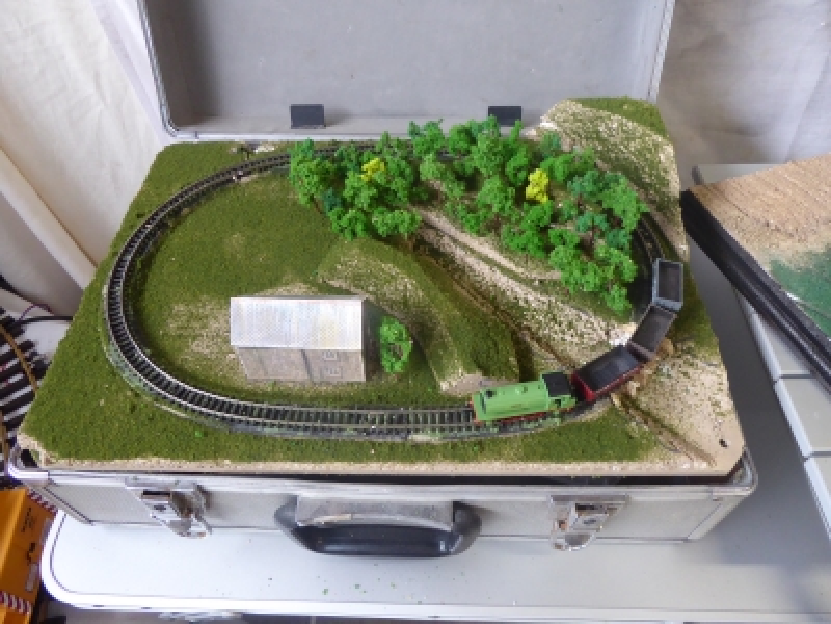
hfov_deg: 69.4
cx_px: 416
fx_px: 600
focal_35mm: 25
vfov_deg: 54.9
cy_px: 312
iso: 400
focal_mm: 4.3
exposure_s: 1/60
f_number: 3.3
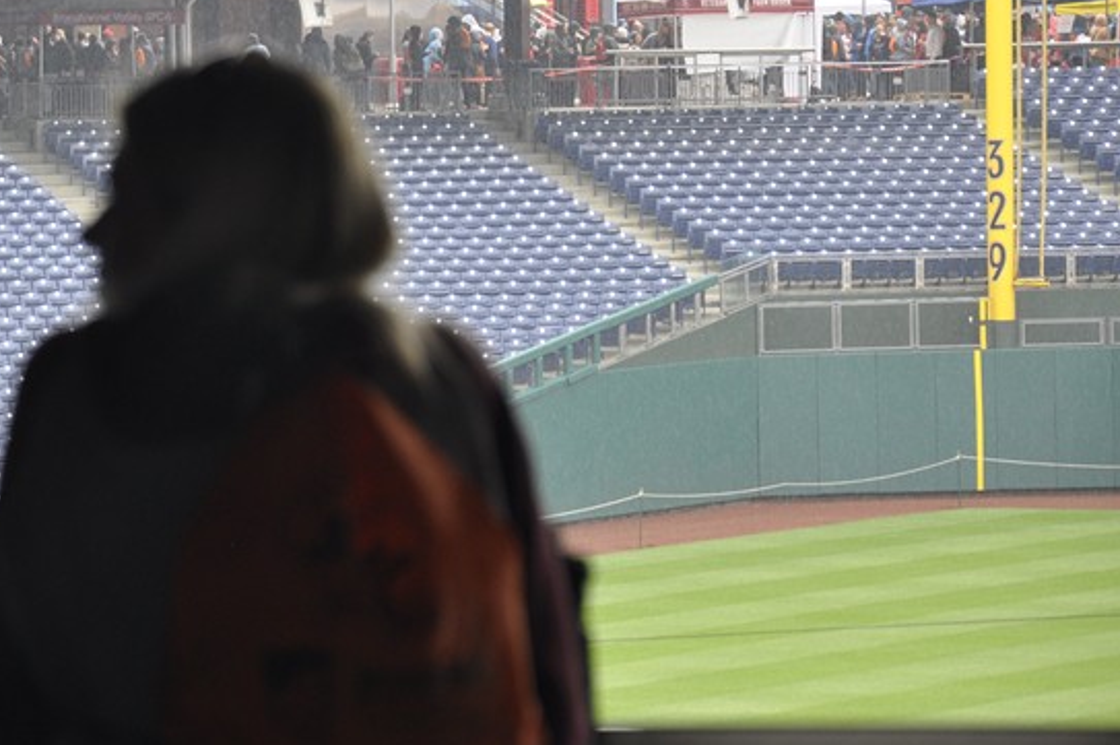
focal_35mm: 290
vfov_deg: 4.7
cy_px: 233
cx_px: 140
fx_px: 9011
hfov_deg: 7.1
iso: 400
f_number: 6.3
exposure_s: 1/160
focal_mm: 105
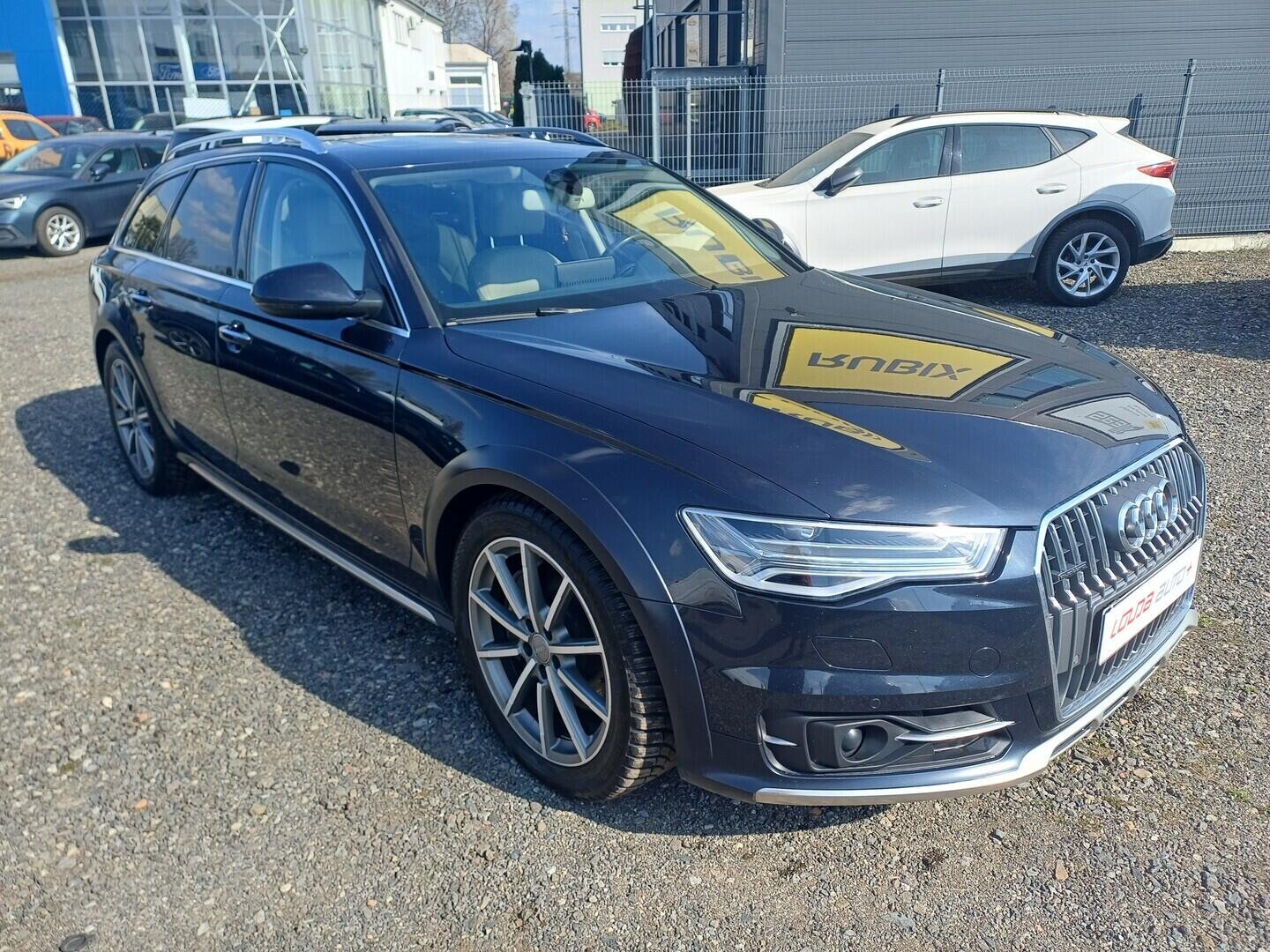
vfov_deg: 54.9
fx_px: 917
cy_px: 476
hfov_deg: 69.4
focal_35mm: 25
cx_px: 635
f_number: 1.8
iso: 50
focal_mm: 4.65
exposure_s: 1/654
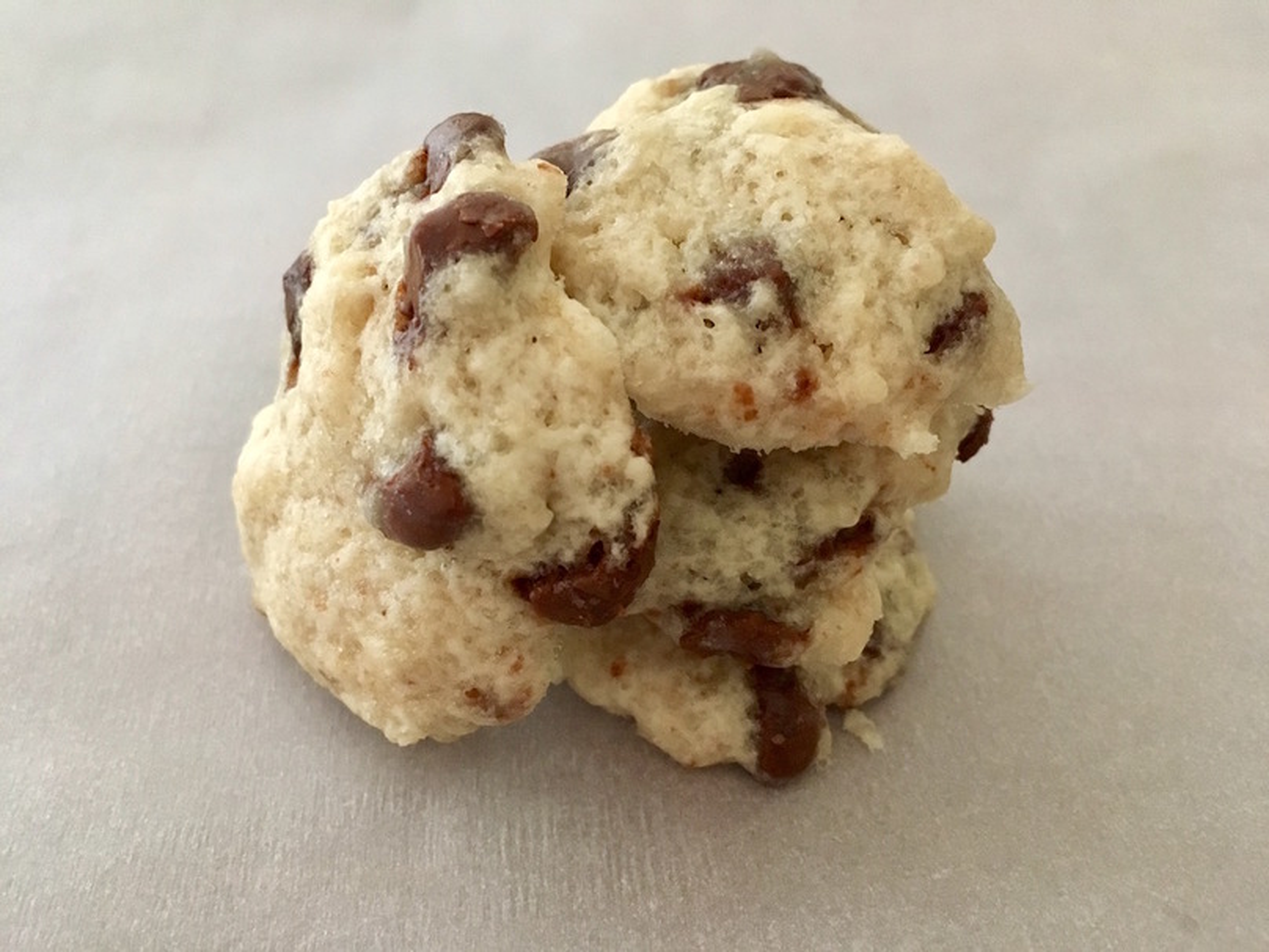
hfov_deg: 61.7
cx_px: 634
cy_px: 476
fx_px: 1063
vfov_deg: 48.2
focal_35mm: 29
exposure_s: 1/15
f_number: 2.2
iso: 250
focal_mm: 4.15
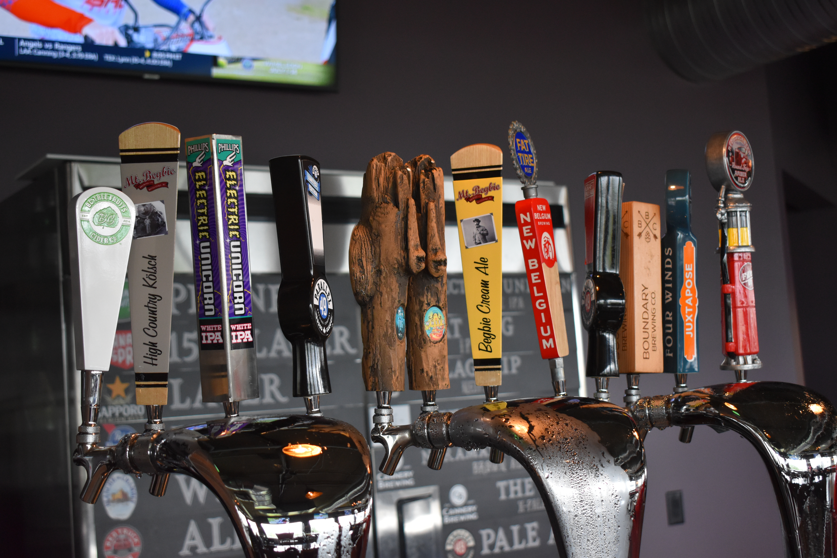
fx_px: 1221
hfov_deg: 37.9
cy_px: 279
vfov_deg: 25.8
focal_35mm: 52
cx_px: 418
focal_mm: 35
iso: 1400
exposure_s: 1/125
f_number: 4.5
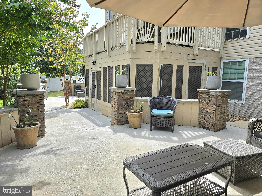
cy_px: 98
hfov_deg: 73.9
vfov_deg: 58.9
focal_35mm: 23
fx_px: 174
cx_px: 131
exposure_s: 1/455
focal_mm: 6.3
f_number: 1.7
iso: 12
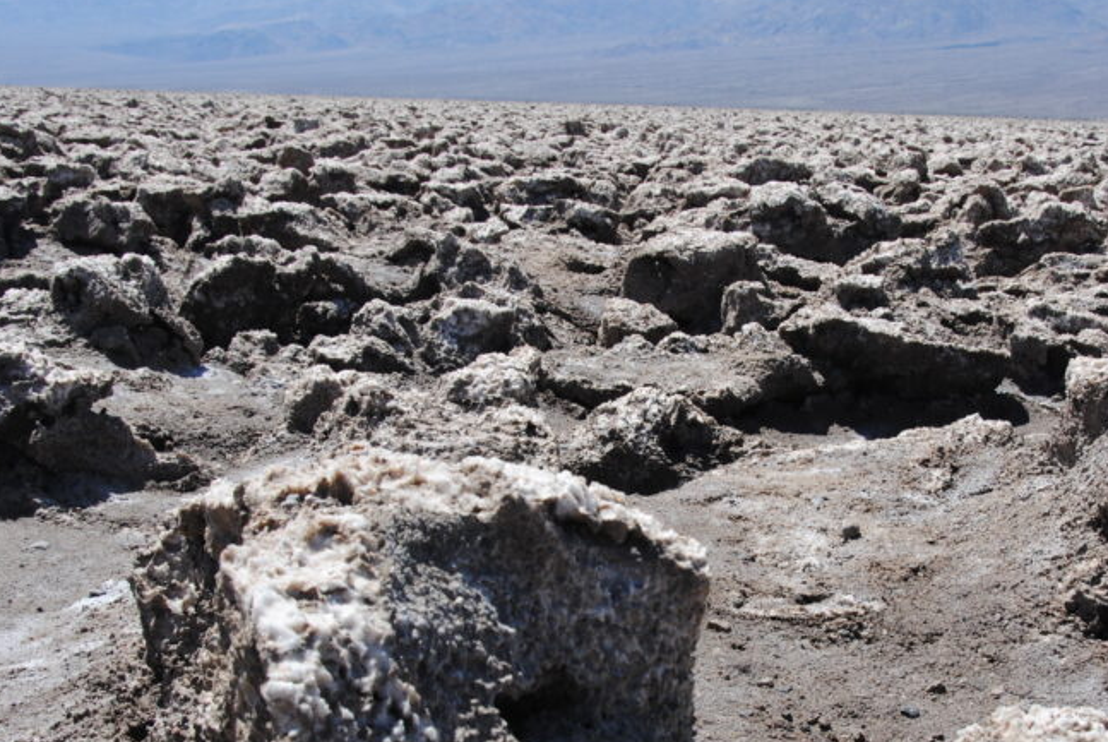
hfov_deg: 34.8
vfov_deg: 23.6
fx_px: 1756
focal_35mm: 57
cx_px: 704
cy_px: 551
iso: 100
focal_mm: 24
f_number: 8
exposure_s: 1/250
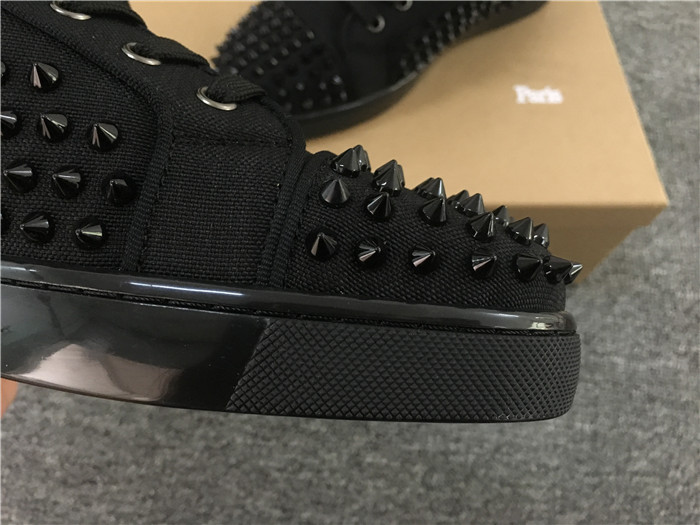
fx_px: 586
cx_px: 350
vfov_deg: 48.2
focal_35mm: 29
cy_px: 262
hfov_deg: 61.7
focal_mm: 4.15
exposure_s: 1/17
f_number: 2.2
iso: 200
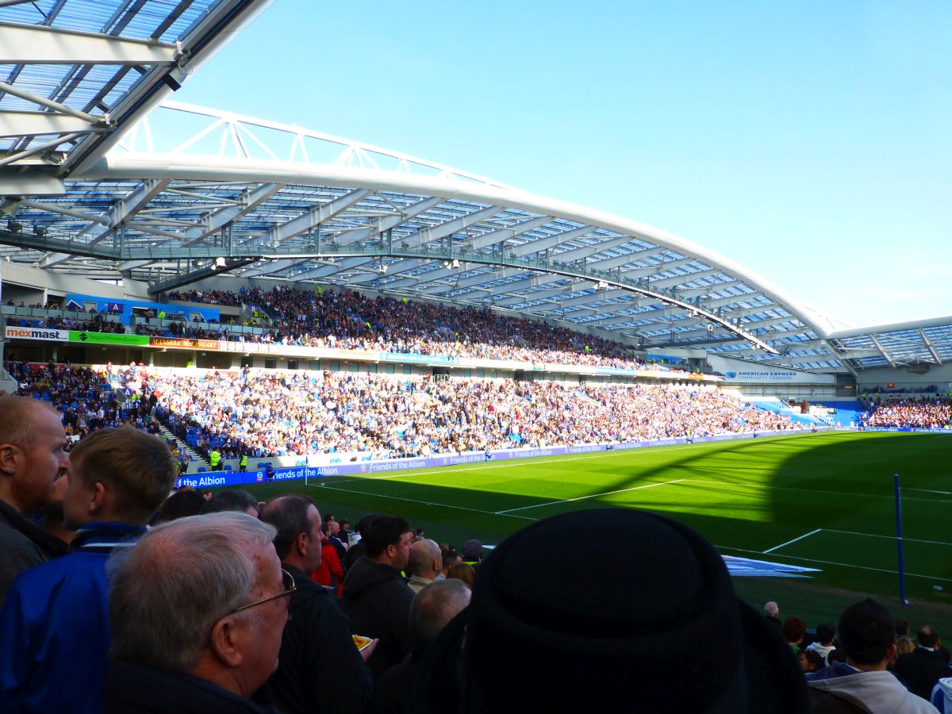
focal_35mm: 24
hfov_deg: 71.6
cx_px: 476
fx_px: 660
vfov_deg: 56.8
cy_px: 357
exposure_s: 1/250
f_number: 4
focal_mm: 4.3
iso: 100
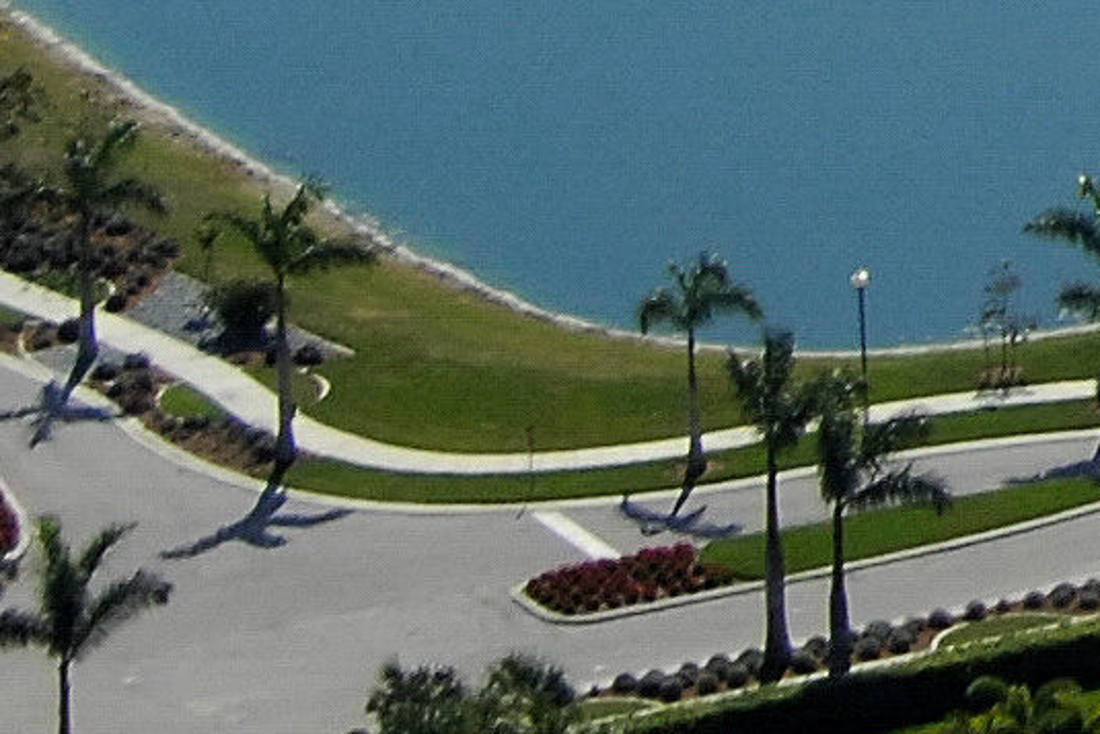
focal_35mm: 480
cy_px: -1452
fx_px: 14670
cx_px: 3779
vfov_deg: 2.8
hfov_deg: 4.1
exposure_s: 1/1000
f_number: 8.5
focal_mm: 40
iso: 400
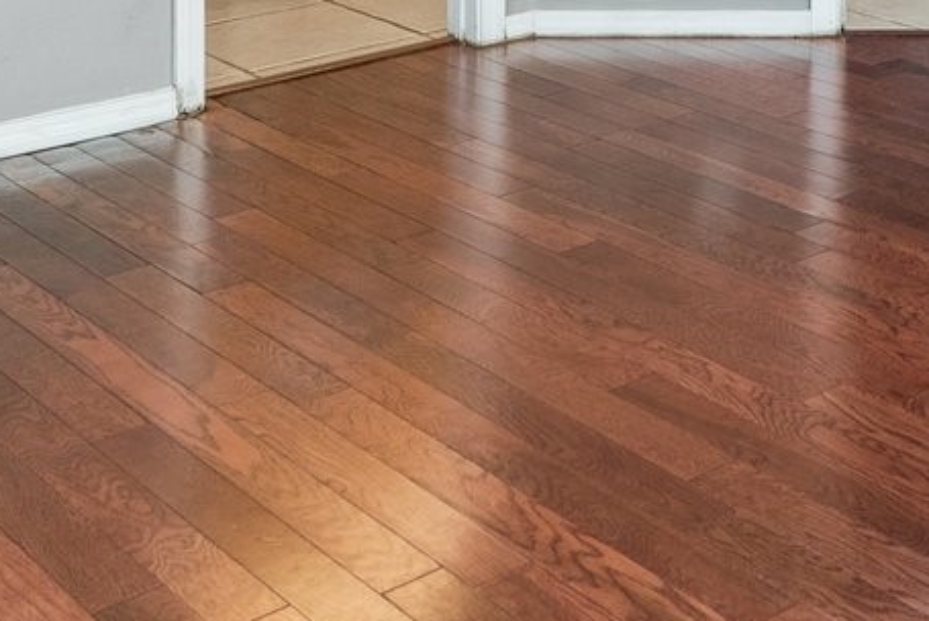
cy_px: -421
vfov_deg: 16.5
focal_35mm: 72
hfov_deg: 26.7
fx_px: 1859
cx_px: 902
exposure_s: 1/15
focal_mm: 16
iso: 250
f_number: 4
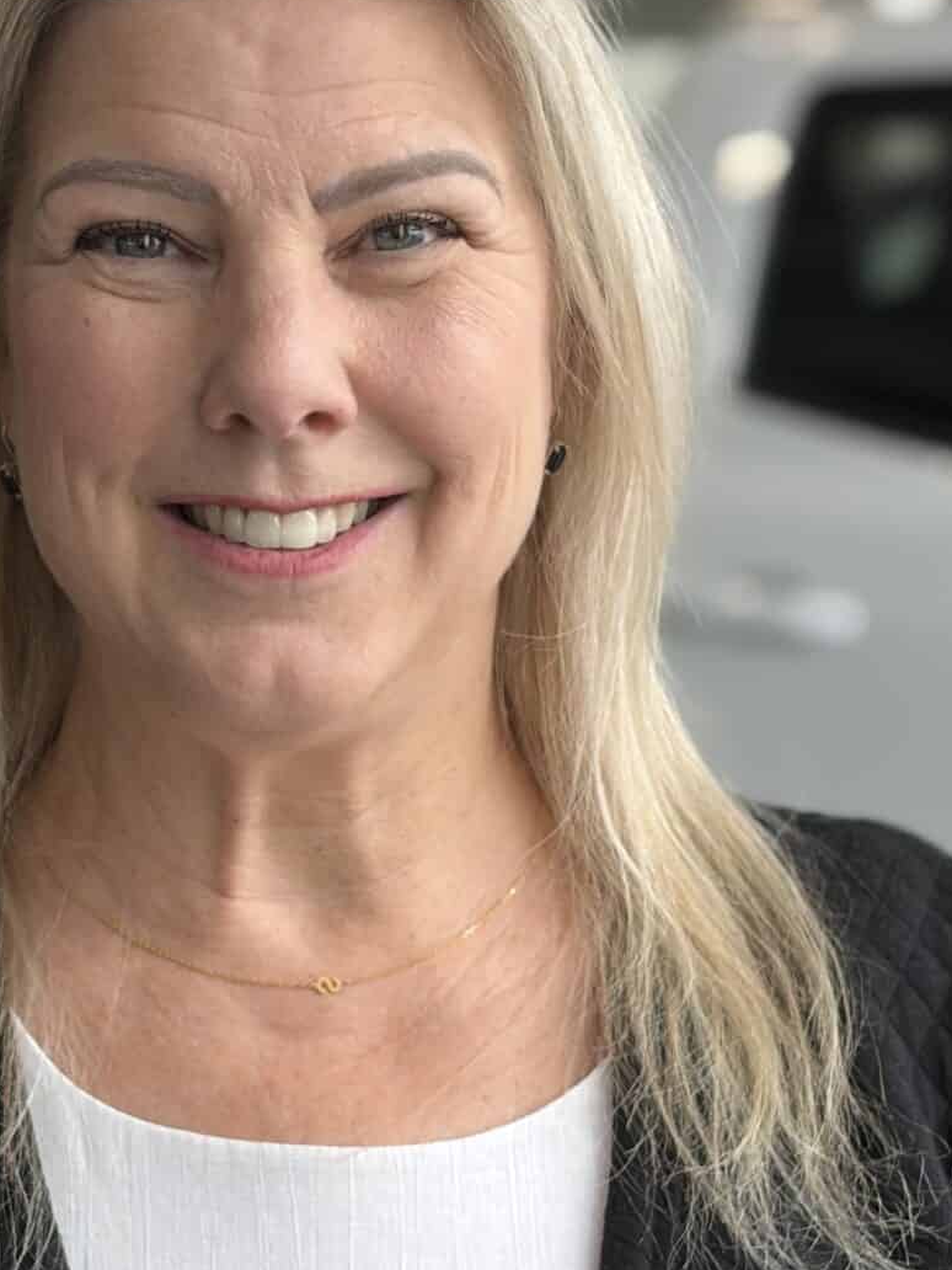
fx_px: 4730
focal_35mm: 129
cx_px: 289
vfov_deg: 15.3
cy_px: 613
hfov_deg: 11.5
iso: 40
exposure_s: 1/482
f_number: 1.6
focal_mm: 5.96
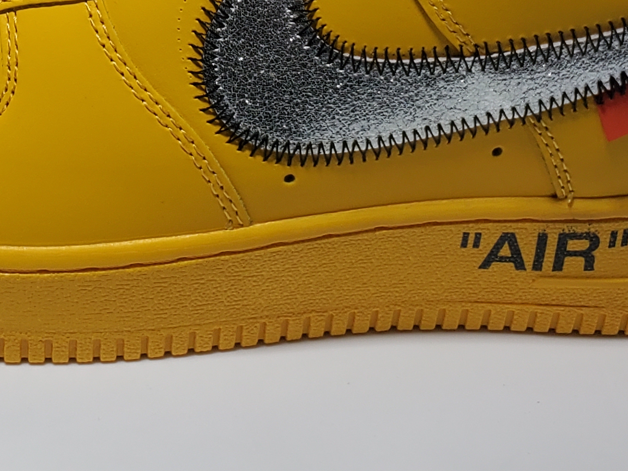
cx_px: 130
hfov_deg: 21.3
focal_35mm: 91
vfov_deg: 14.6
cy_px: -330
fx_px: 1651
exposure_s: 1/518
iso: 50
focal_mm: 4.3
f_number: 1.5
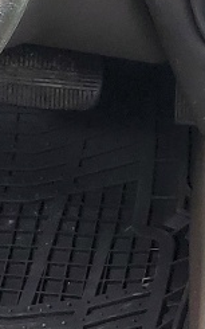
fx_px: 1610
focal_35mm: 180
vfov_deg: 11.6
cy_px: 262
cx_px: 293
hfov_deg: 7.2
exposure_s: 1/156
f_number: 1.5
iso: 50
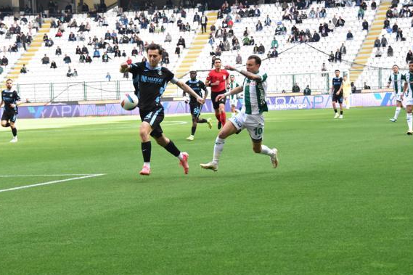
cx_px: 214
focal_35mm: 146
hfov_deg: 14.1
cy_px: 131
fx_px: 1674
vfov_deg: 9.4
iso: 3200
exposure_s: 1/1250
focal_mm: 90
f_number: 6.3
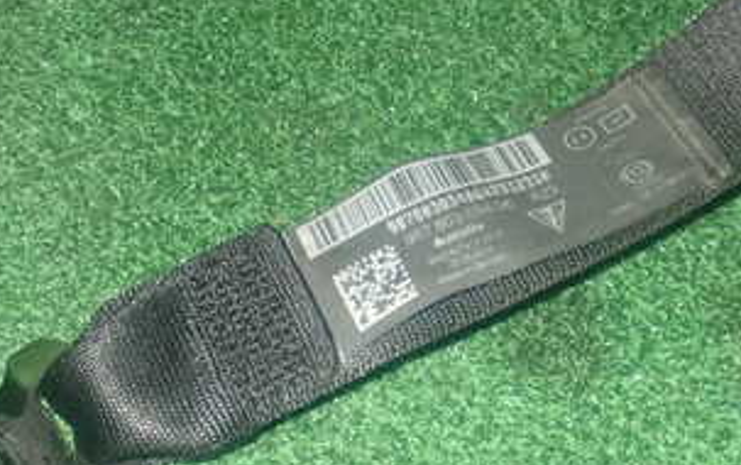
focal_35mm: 86
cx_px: 382
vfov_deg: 15.0
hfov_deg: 24.1
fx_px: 1738
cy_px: 12
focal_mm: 7.31
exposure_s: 1/40
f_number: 8
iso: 800
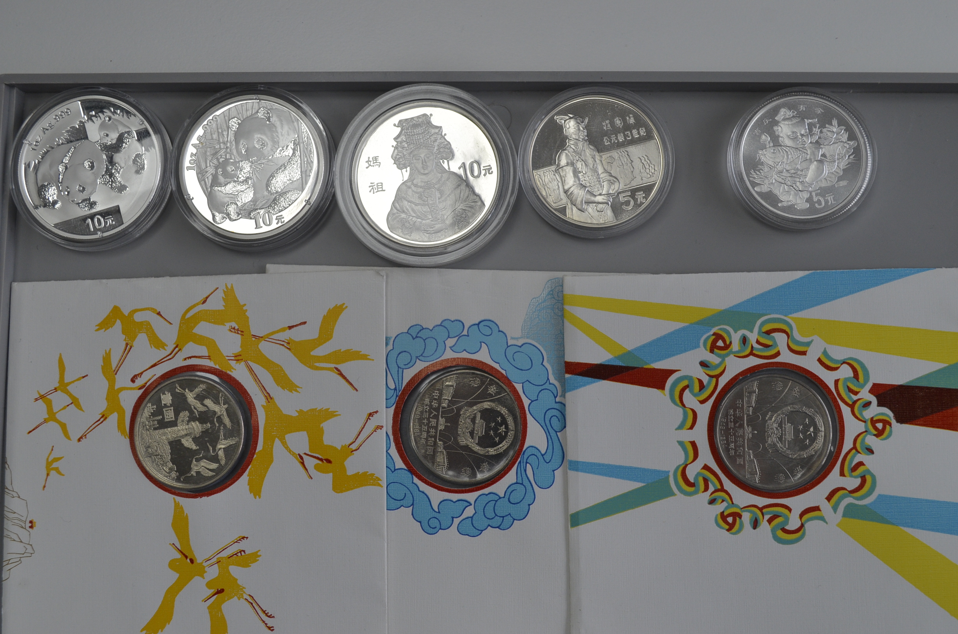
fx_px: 1036
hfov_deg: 49.6
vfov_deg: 34.1
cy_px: 317
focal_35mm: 39
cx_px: 479
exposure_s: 1/160
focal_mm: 26
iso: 400
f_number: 6.3
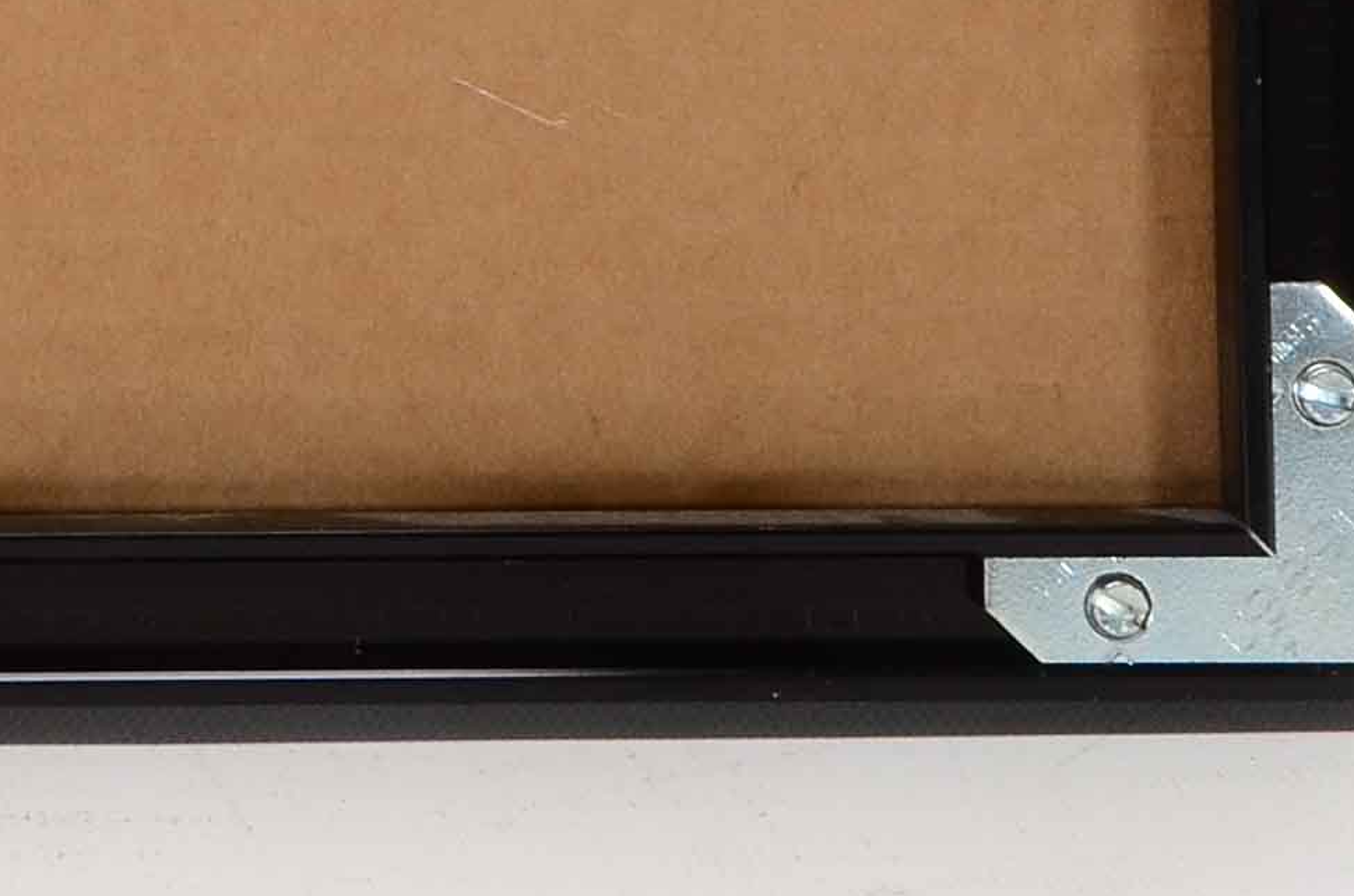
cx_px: -918
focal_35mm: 244
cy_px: -1288
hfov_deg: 8.2
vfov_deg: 5.4
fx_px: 9159
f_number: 11
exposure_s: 1/160
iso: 200
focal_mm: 32
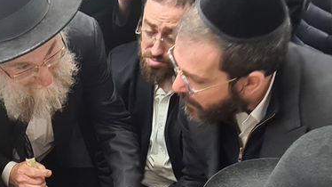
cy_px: 244
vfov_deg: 20.6
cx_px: 73
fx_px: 466
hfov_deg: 37.9
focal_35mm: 53
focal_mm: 2.22
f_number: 2.2
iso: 125
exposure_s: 1/50
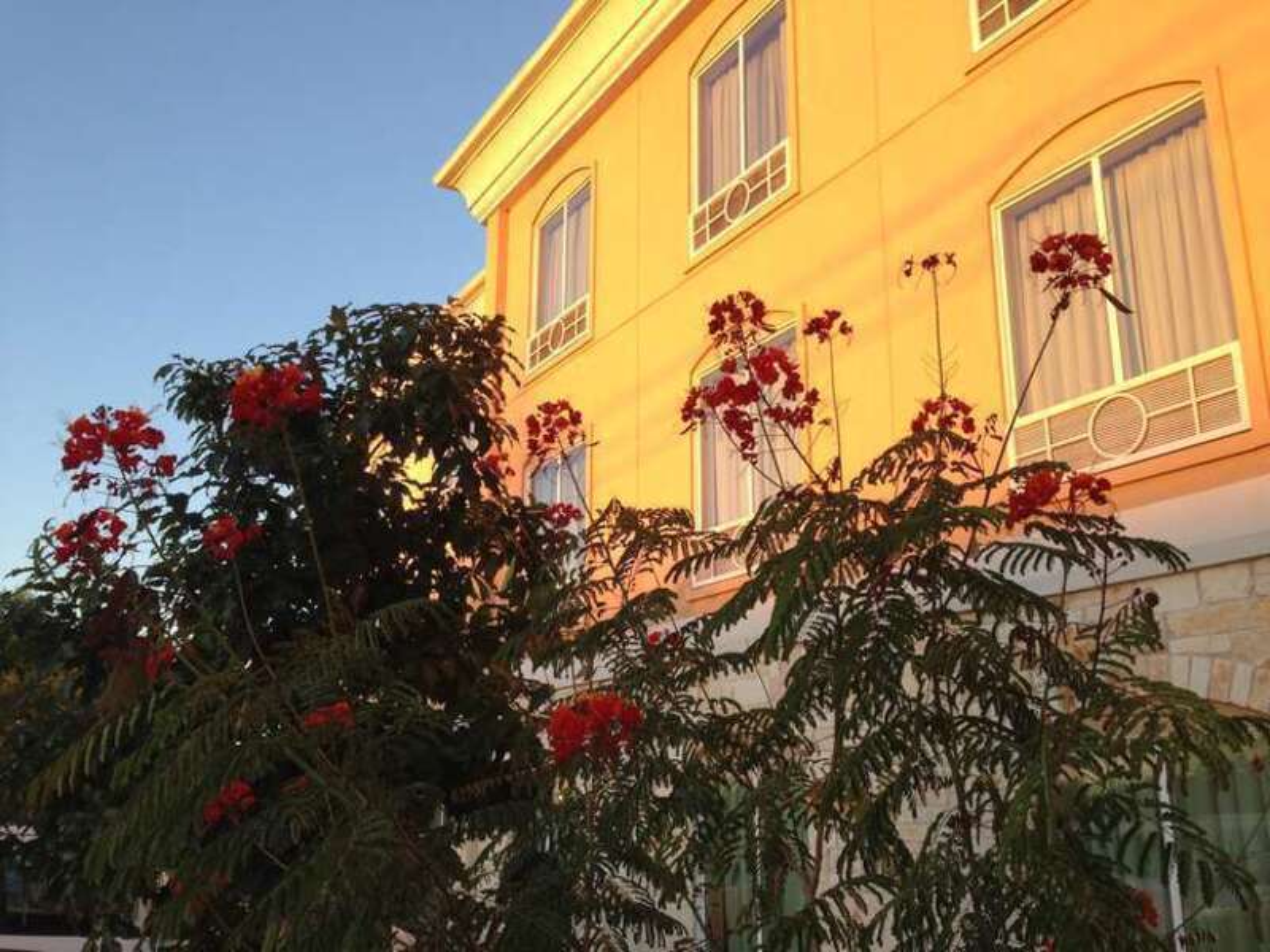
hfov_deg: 55.4
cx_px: 635
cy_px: 476
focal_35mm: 33
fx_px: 1211
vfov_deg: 42.9
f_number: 2.4
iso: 50
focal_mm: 4.12
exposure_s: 1/121
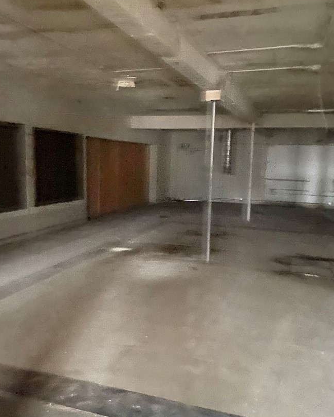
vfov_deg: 55.6
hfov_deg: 45.8
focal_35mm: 32
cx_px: 157
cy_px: 214
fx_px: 395
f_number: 1.8
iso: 2000
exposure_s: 1/15
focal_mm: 4.25
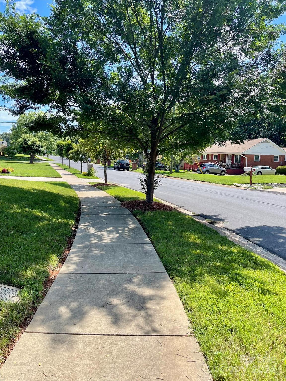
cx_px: 143
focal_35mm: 25
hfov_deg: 54.9
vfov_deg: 69.4
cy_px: 190
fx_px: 275
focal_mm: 5.1
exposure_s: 1/1475
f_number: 1.6
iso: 32
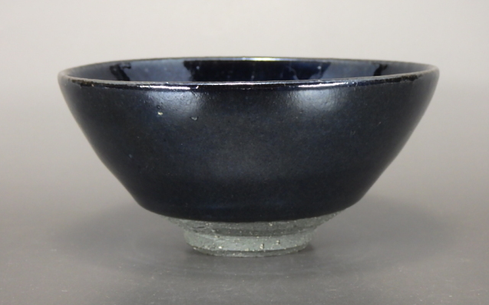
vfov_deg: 15.9
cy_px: 130
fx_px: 1093
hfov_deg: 25.2
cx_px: 245
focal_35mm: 82
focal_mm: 13.7
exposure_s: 1/20
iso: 400
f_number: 4.8
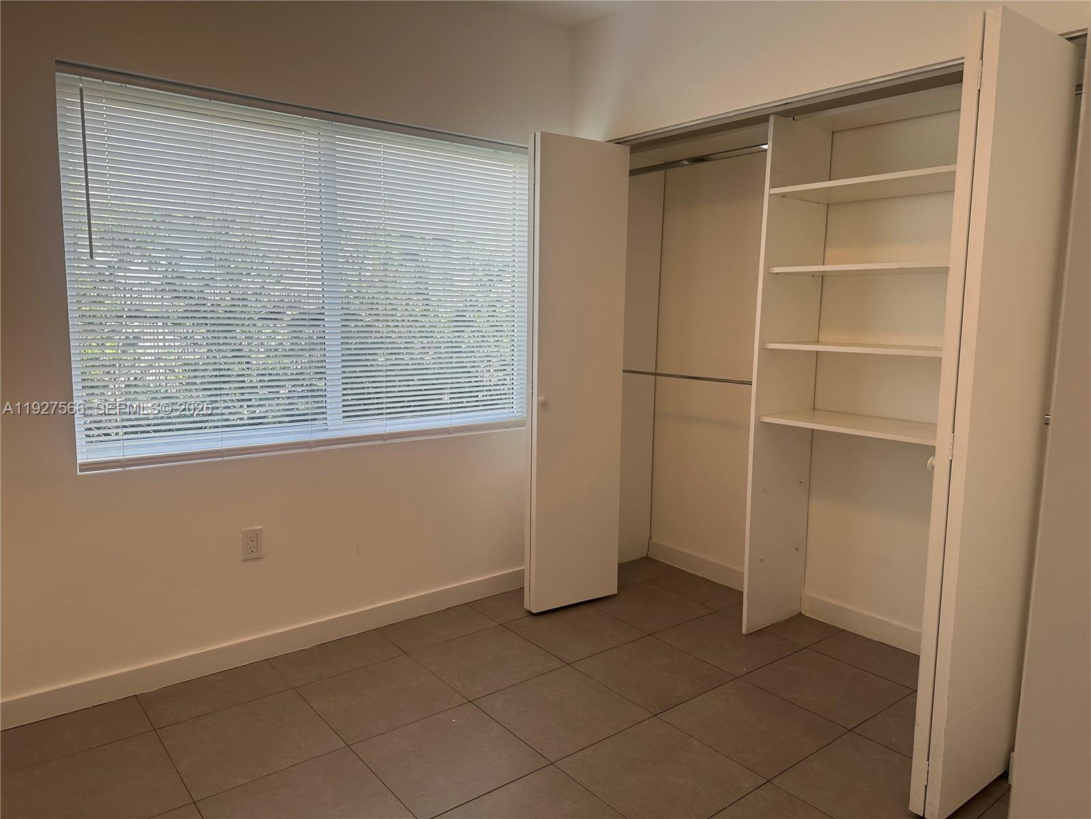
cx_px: 546
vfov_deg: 56.8
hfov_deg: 71.6
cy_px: 410
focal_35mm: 24
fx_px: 756
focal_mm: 6.86
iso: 64
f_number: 1.78
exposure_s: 1/214
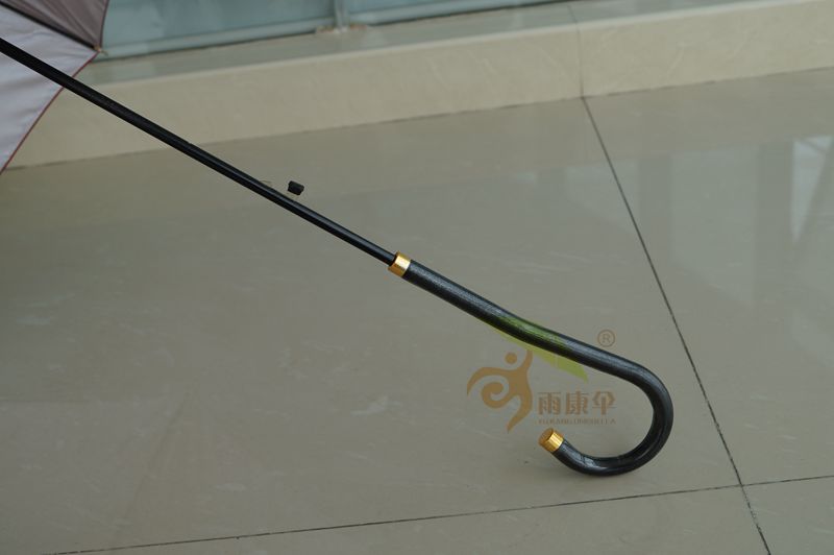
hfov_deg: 43.6
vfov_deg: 29.8
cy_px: 278
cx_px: 417
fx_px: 1042
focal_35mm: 45
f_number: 5.6
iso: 100
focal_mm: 30
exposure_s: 1/100
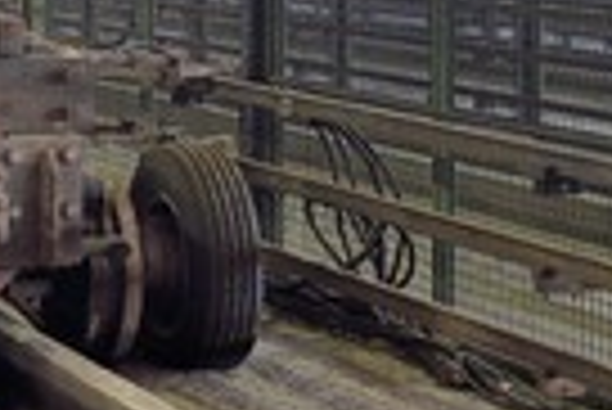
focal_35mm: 154
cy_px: -126
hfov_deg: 13.1
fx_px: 2621
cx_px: -54
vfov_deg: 8.8
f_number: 6.3
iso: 400
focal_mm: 50
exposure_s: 2
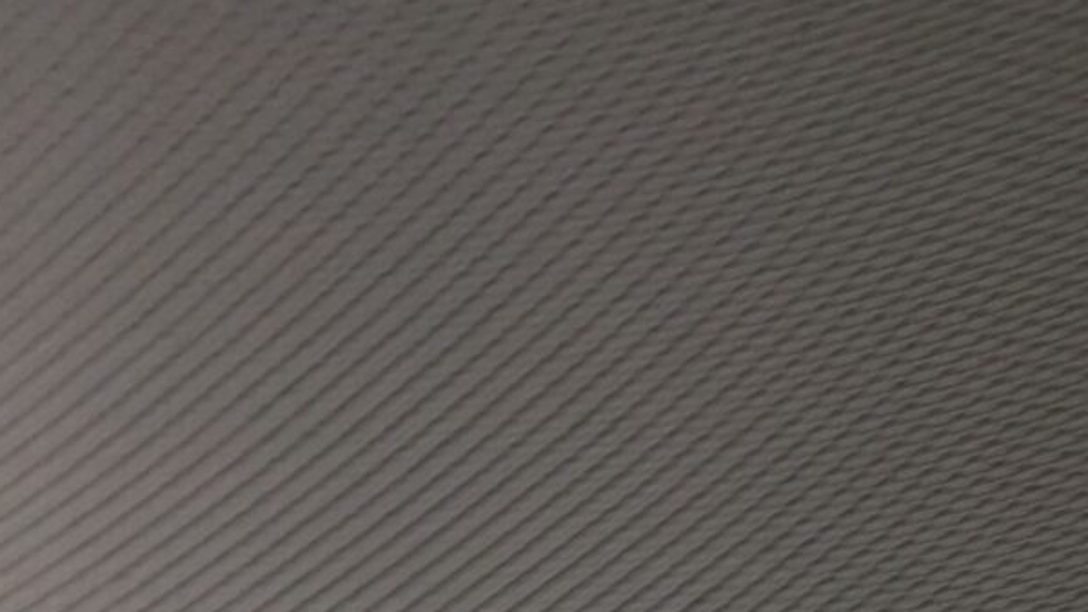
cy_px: 1596
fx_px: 3231
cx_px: 1471
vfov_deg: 9.3
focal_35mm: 112
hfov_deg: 17.7
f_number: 1.68
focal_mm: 6.9
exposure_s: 1/307
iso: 120
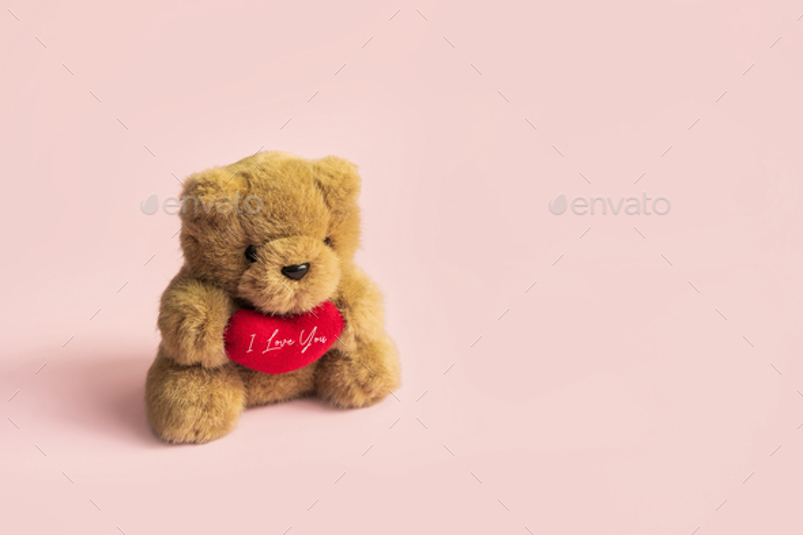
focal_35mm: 55
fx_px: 1226
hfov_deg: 36.3
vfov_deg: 24.6
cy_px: 268
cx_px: 402
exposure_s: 1/50
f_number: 4
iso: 200
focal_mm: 55
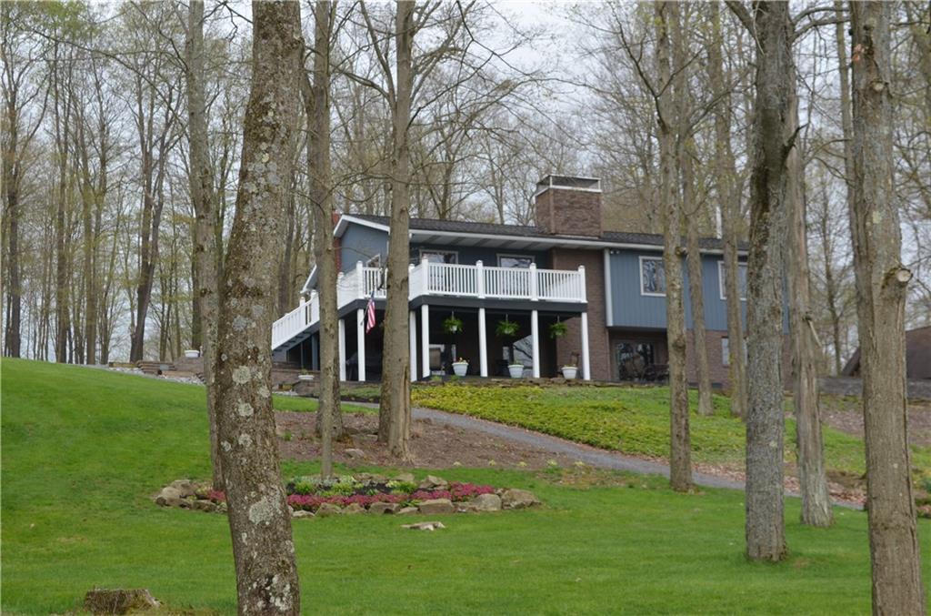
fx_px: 1857
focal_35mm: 72
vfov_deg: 18.8
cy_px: 308
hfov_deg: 28.1
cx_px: 466
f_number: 8
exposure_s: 1/250
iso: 200
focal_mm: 48
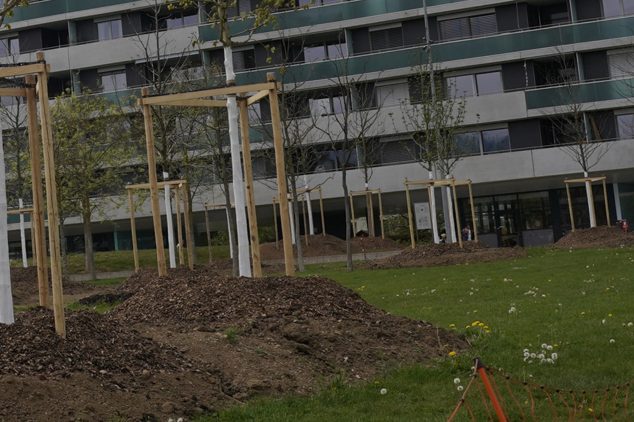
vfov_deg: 14.5
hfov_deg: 21.0
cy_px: 13
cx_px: -39
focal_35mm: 93
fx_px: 1637
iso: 100
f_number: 7.1
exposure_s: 1/500
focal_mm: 25
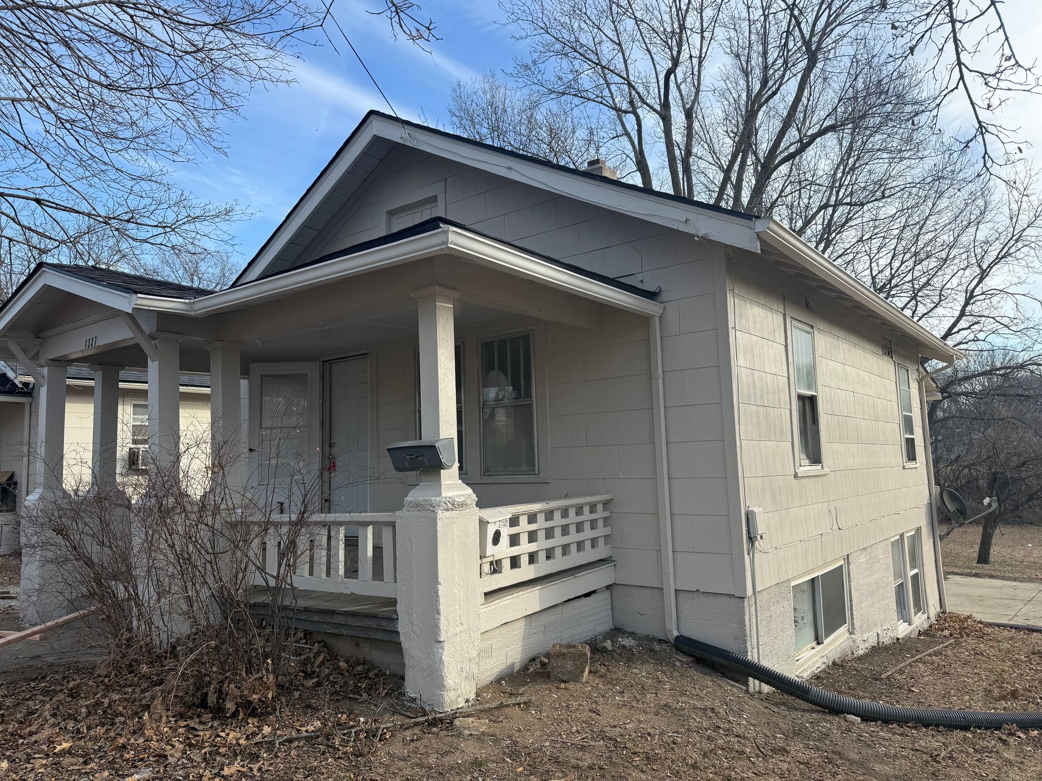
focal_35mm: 24
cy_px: 390
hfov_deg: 71.6
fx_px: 722
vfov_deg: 56.8
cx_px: 521
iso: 80
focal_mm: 6.76
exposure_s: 1/1522
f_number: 1.78
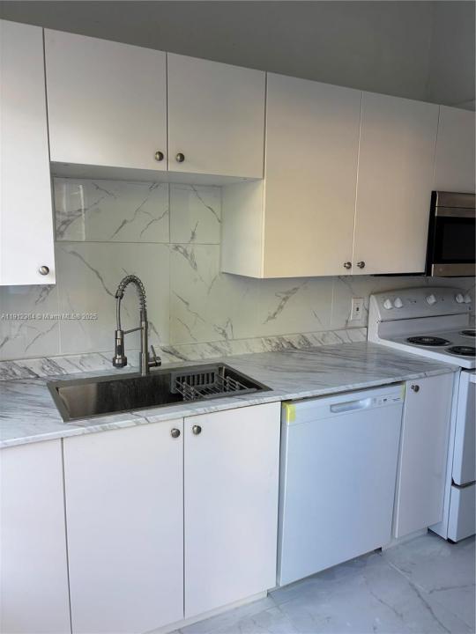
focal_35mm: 26
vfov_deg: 67.3
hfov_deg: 53.1
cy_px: 317
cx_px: 238
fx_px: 477
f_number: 1.6
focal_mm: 5.96
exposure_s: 1/121
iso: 64
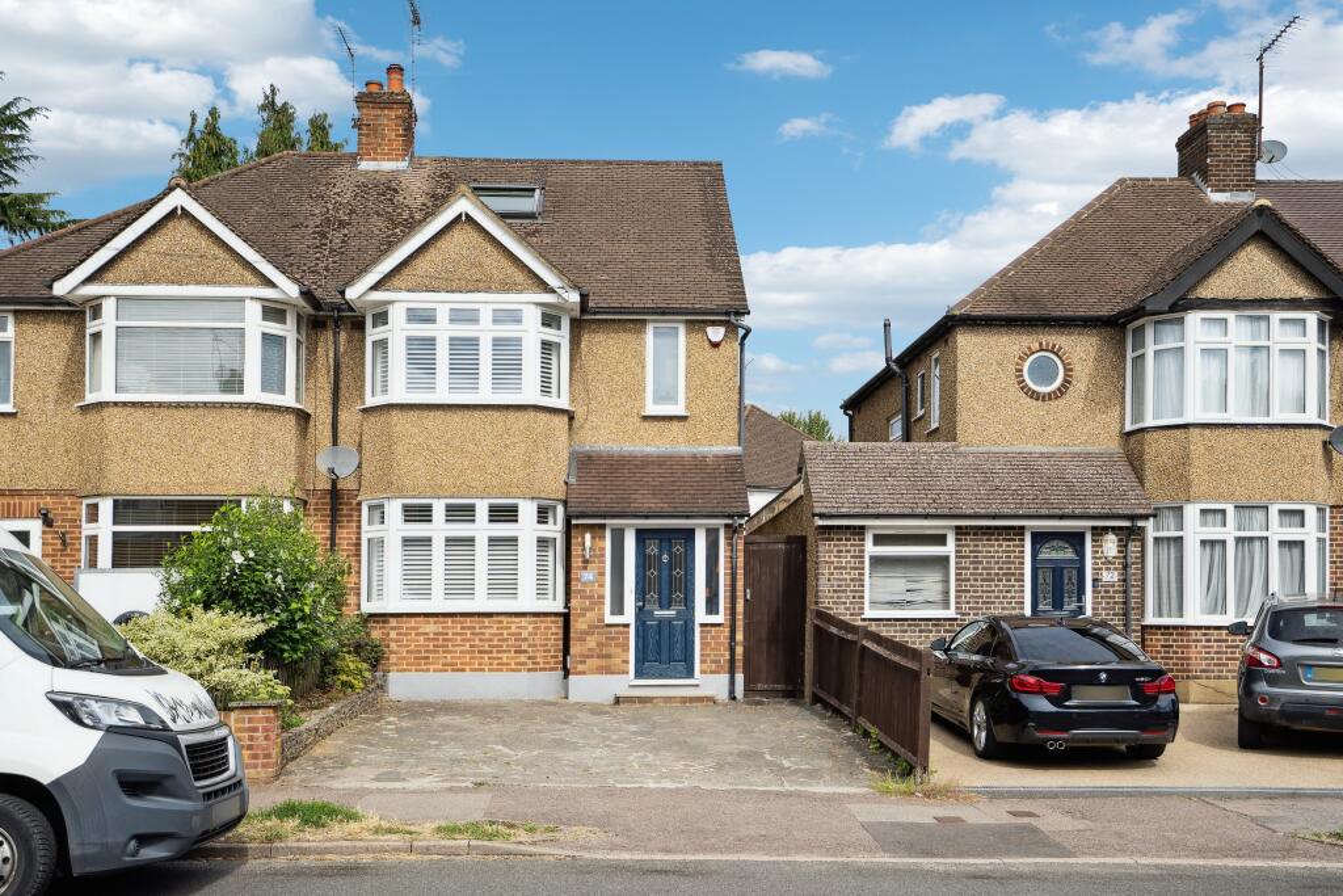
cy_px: 448
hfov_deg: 54.4
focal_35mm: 35
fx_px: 1306
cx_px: 672
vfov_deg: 37.9
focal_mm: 35
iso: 640
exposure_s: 1/2000
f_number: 5.6
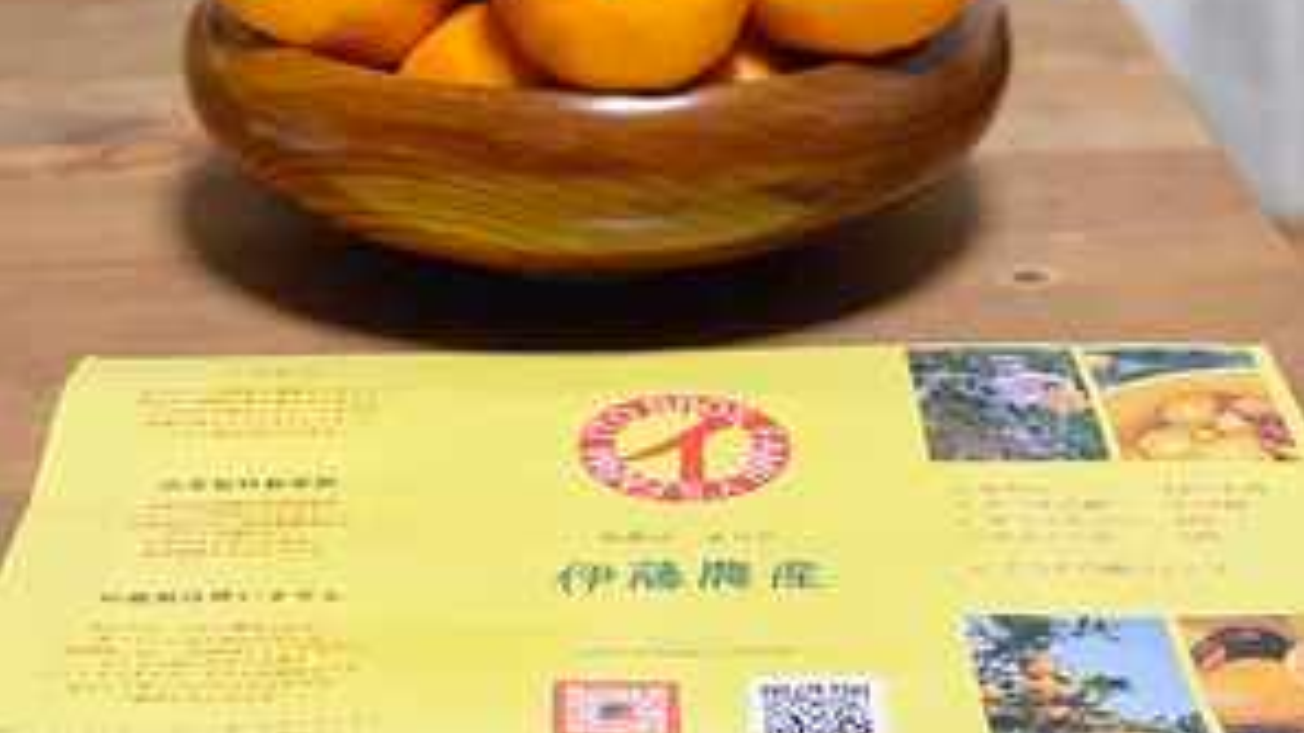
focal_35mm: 94
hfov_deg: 22.7
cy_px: -101
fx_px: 3250
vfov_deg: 12.6
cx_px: 654
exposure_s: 1/40
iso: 320
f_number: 2.2
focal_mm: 7.5
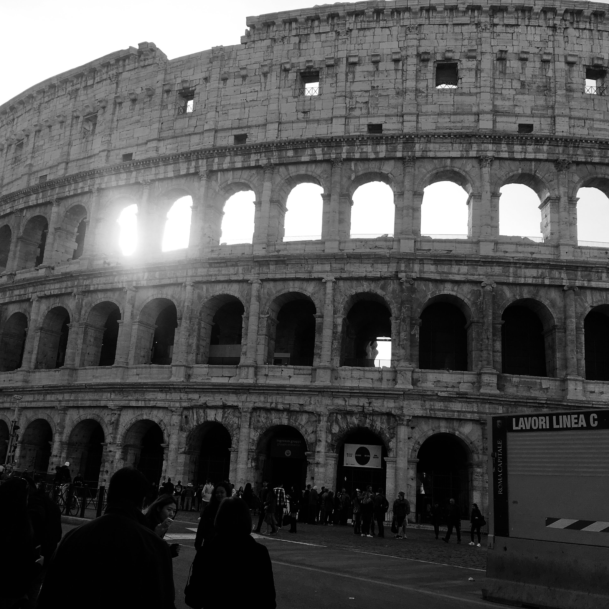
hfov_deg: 47.2
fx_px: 697
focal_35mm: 35
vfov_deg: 47.2
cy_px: 306
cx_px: 290
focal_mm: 4.15
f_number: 2.2
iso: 25
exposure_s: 1/1221
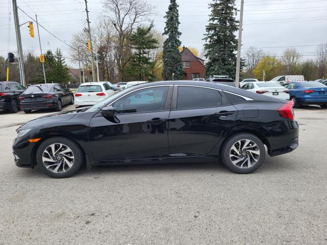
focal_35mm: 26
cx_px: 164
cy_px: 122
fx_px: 246
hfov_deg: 67.3
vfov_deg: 53.1
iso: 40
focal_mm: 5.4
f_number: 1.8
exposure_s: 1/715
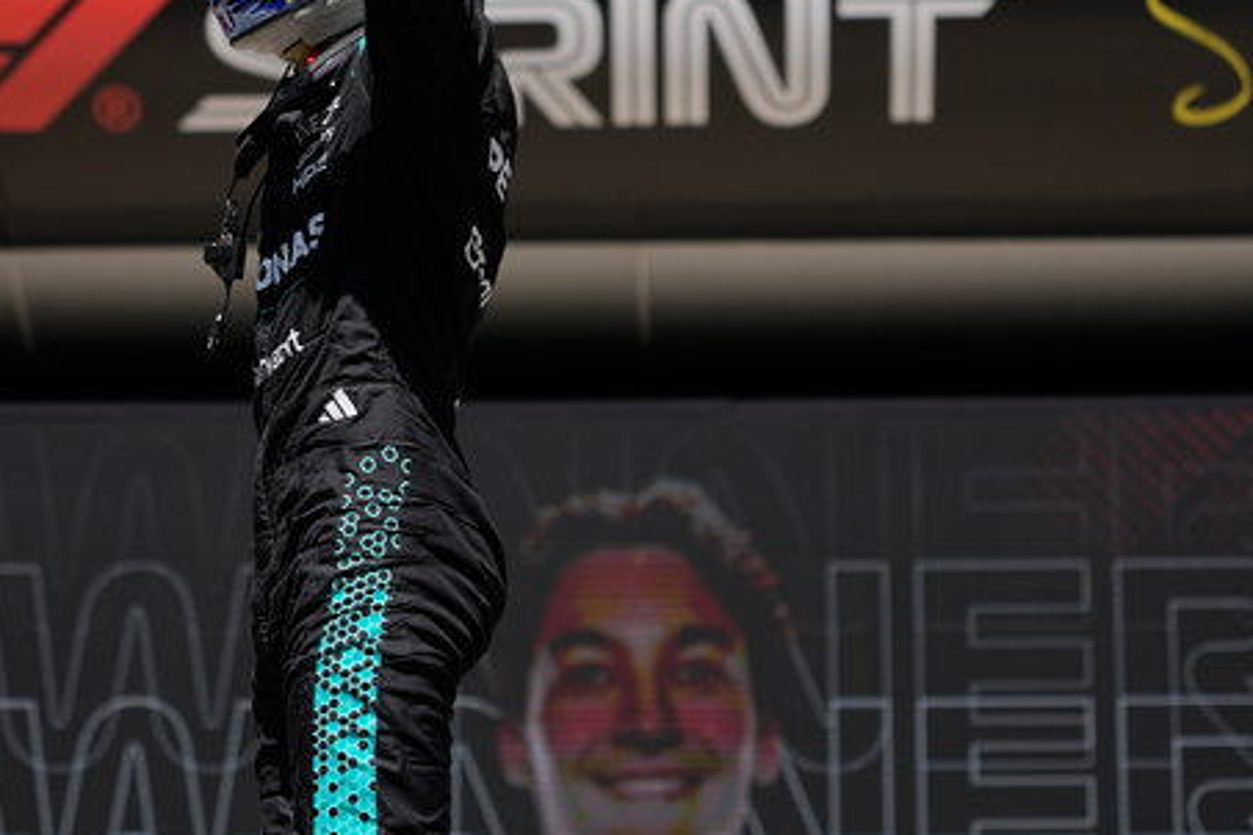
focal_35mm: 113
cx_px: 479
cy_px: 289
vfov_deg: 12.1
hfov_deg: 18.1
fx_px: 3933
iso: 100
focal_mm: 50
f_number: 2
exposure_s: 1/5000
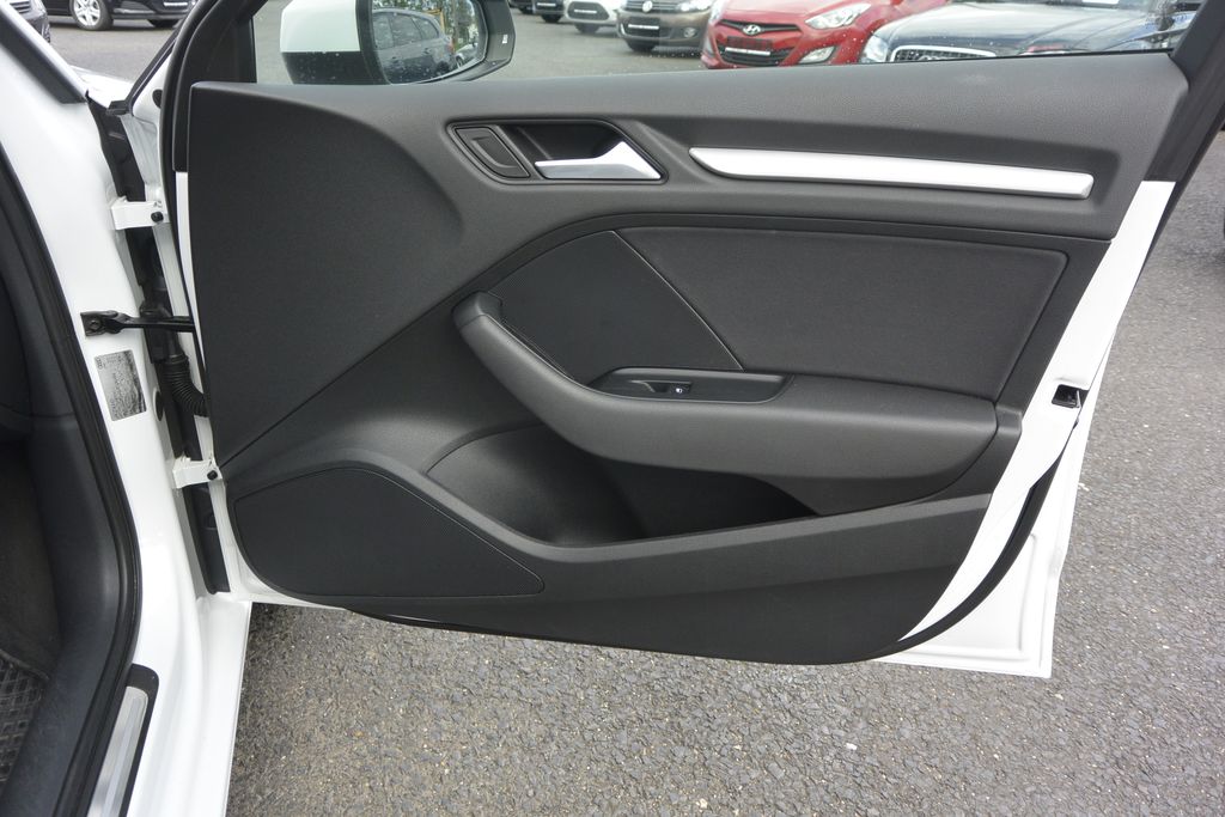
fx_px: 919
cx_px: 612
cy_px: 408
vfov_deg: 47.9
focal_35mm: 27
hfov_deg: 67.4
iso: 160
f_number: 3.5
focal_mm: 10
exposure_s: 1/250
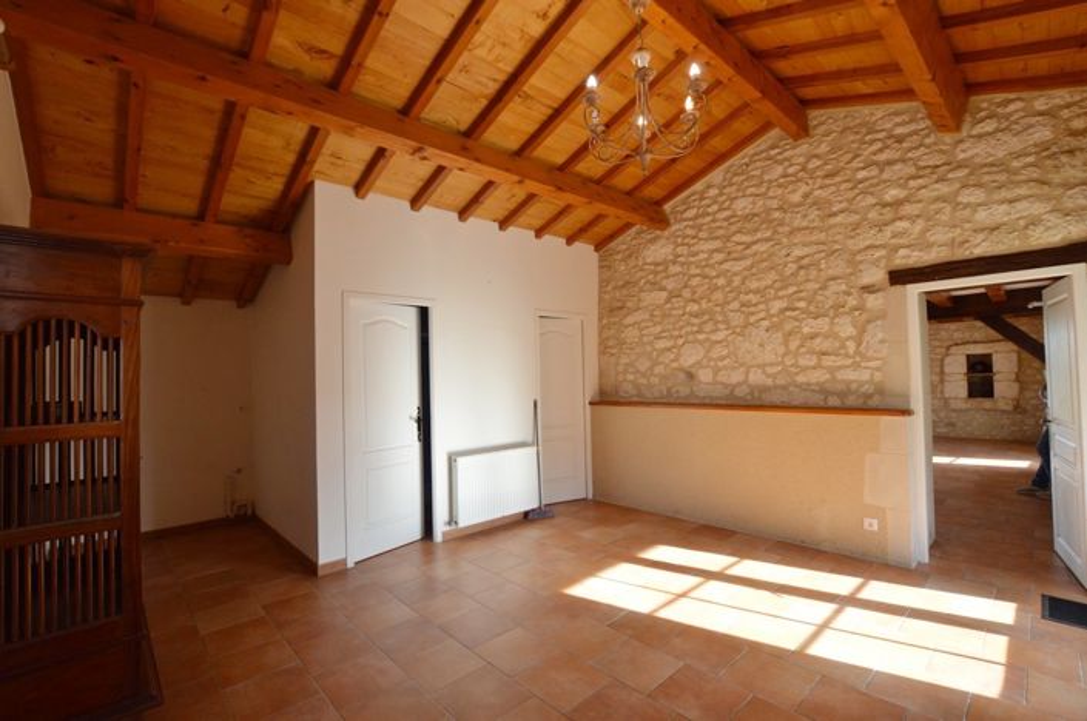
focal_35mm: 15
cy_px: 360
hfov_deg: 100.5
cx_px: 544
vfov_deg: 77.2
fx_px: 452
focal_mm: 10
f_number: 5
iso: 400
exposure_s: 1/100
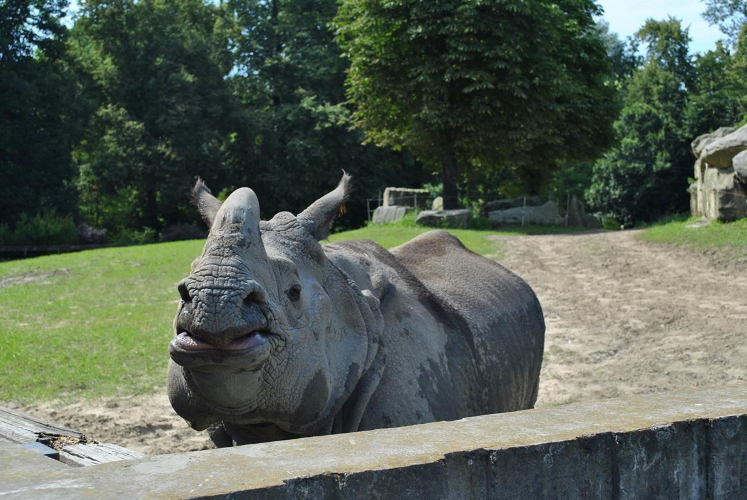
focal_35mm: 52
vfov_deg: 25.8
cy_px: 250
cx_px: 374
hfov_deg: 37.8
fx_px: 1091
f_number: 7.1
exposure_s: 1/200
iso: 100
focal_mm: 35
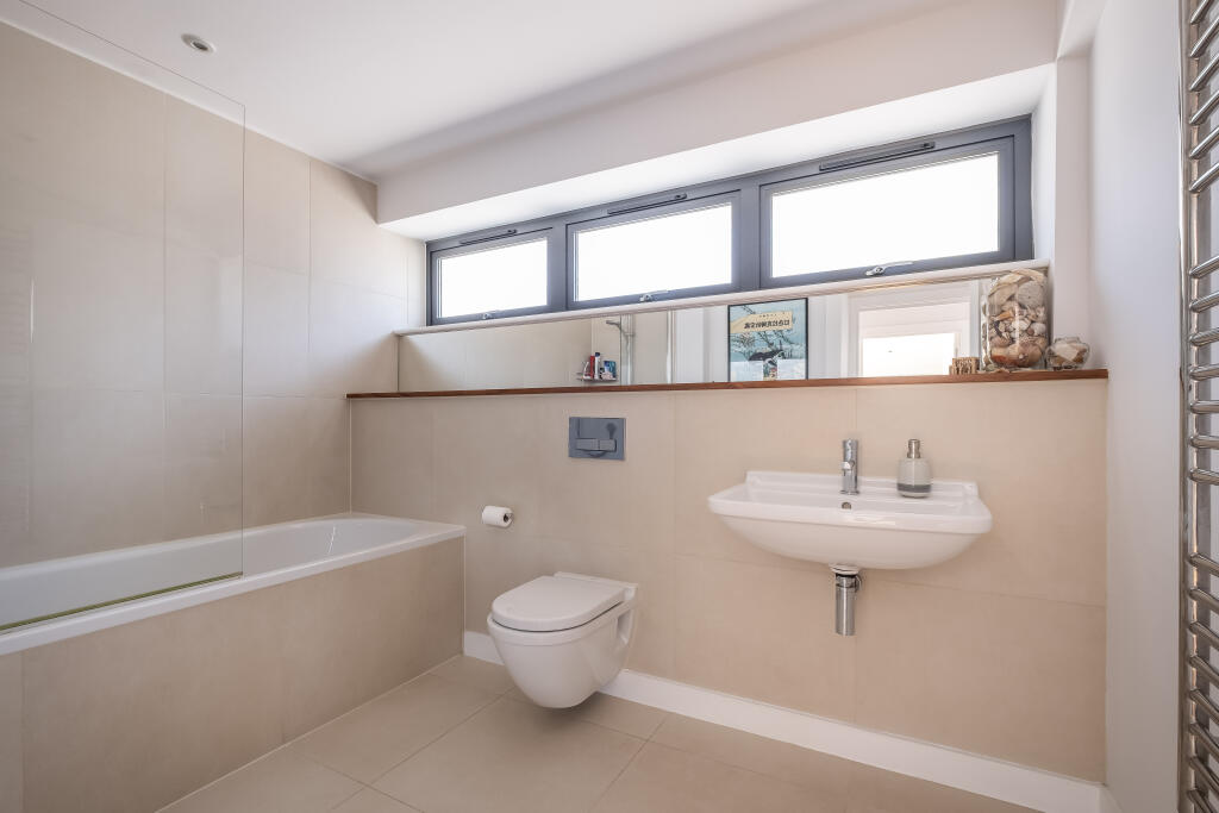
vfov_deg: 77.3
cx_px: 610
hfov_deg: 100.4
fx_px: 508
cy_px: 406
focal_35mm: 15
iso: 250
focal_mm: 10
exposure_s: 1/8
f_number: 7.1
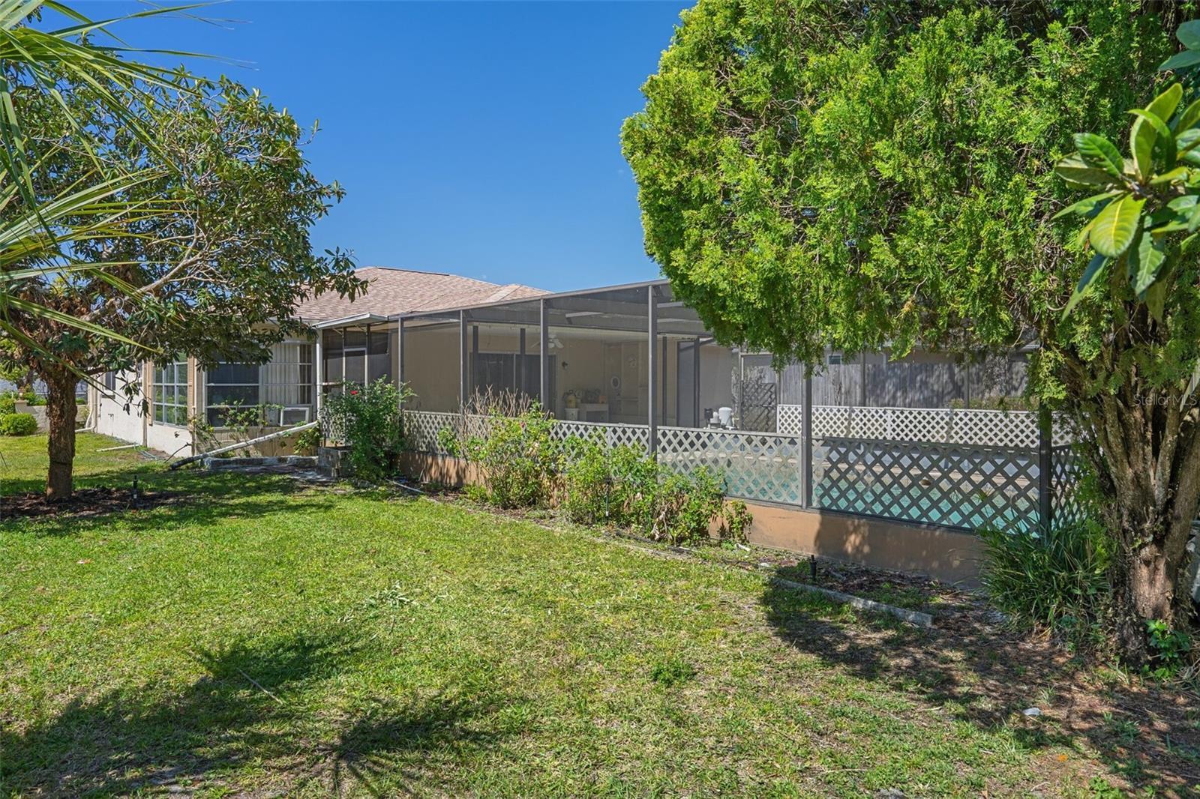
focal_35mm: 22
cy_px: 400
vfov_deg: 57.2
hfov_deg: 78.6
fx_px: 733
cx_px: 600
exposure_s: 1/80
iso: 320
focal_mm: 22
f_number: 9
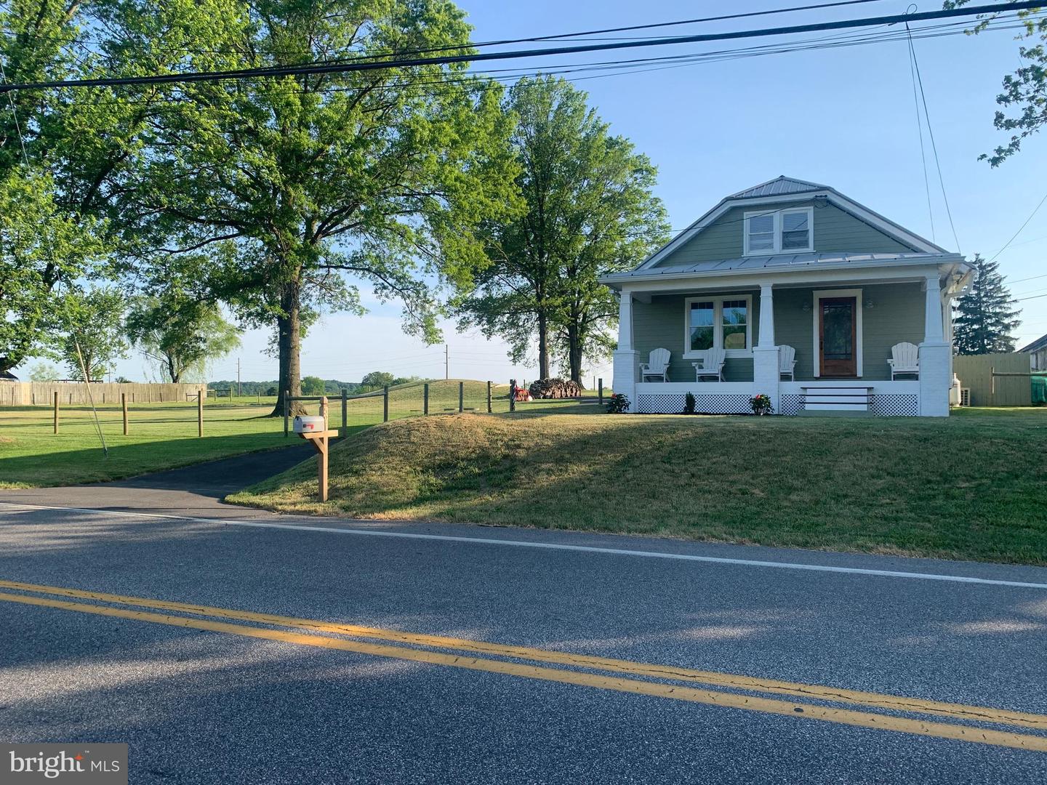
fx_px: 786
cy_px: 392
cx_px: 524
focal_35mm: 26
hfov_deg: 67.3
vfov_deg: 53.1
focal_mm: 4.25
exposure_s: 1/894
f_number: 1.8
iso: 25
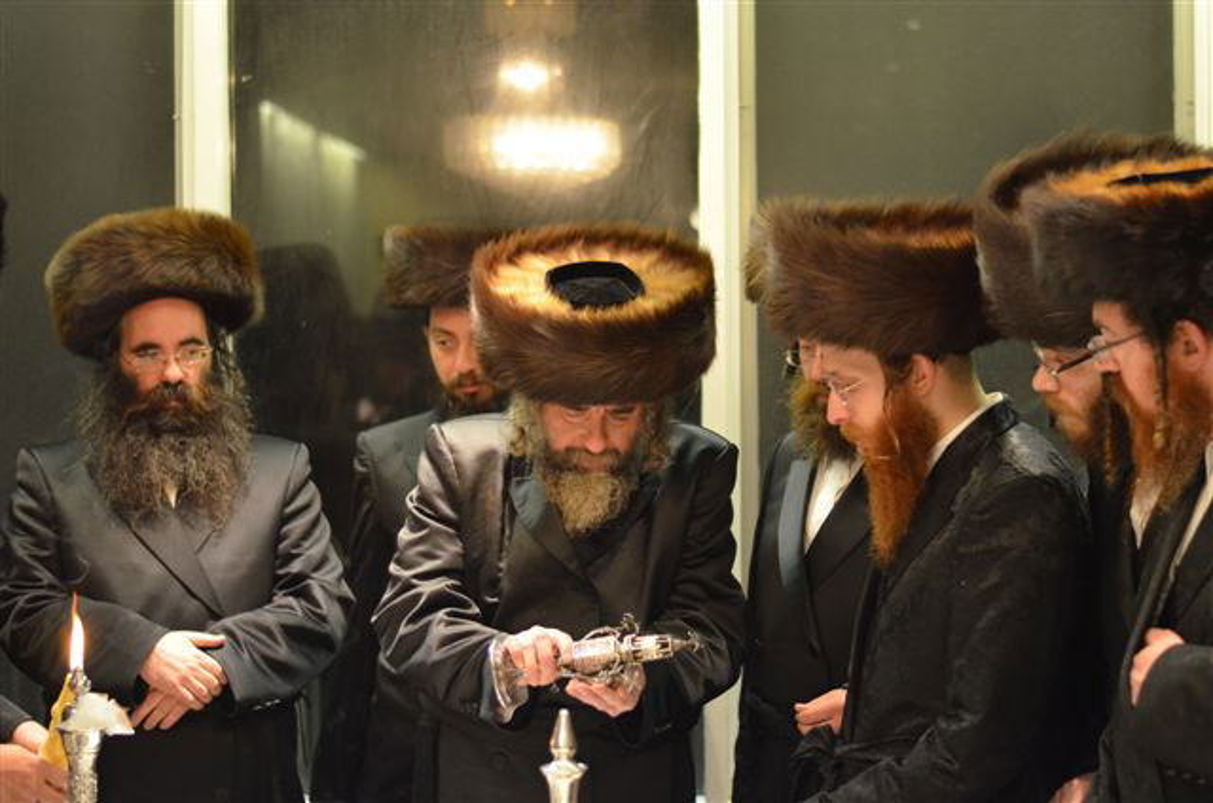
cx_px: 606
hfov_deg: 27.0
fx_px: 2522
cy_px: 402
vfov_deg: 18.1
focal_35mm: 75
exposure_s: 1/200
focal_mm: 50
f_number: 1.8
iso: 2500
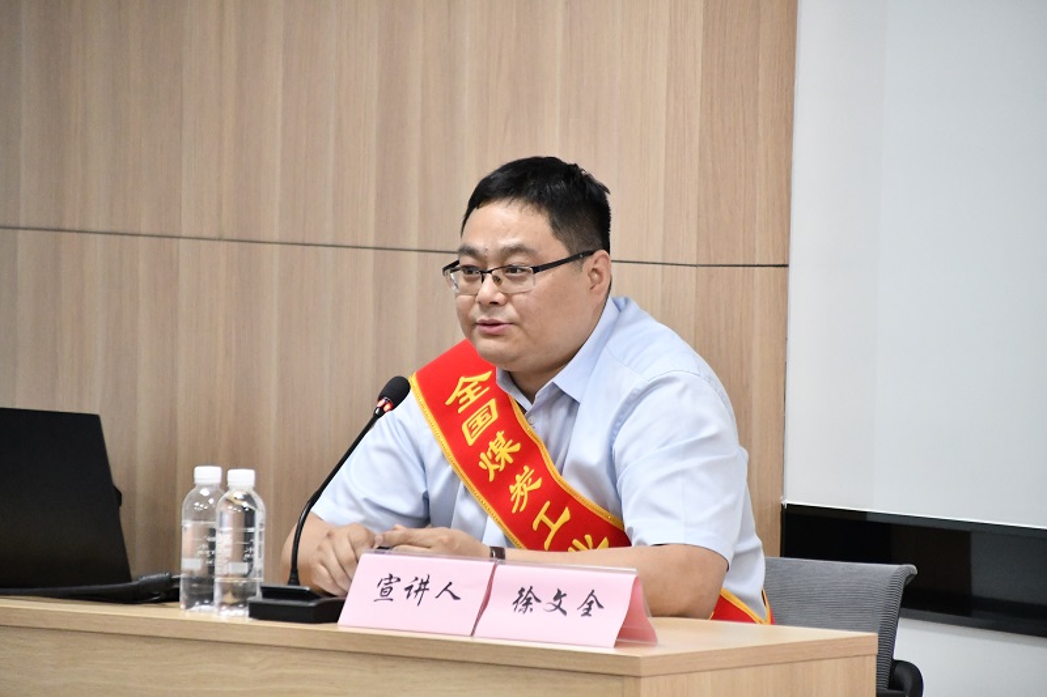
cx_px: 524
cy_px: 348
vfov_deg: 5.9
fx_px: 6746
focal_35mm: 232
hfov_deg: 8.9
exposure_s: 1/250
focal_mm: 155
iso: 5600
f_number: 6
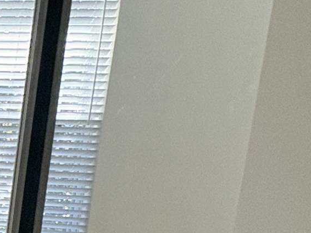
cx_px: -419
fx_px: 683
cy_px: 200
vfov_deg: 19.1
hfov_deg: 15.4
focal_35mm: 76
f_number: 2.2
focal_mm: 2.22
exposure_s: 1/140
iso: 64
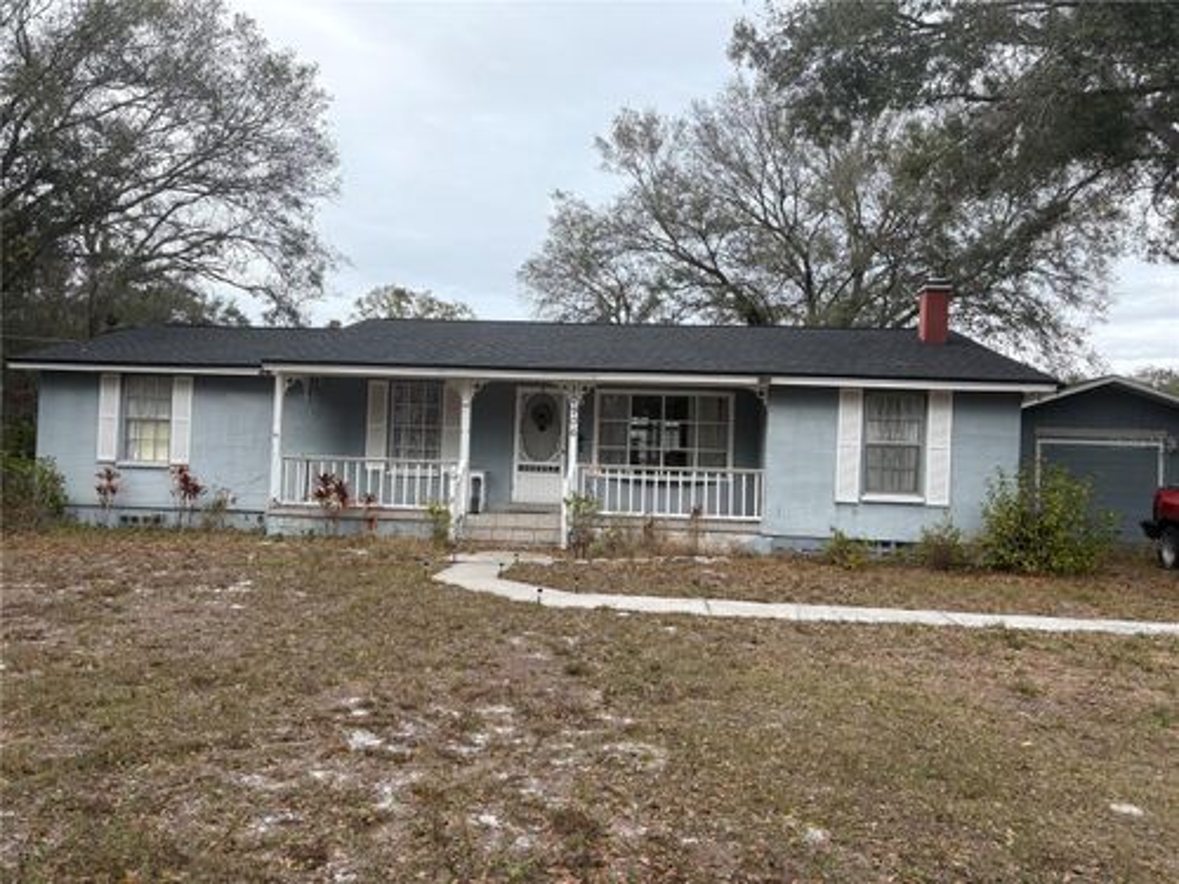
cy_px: 442
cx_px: 590
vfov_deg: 53.1
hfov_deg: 67.3
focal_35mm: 26
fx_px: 886
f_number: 1.6
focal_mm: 5.96
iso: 50
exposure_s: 1/1517
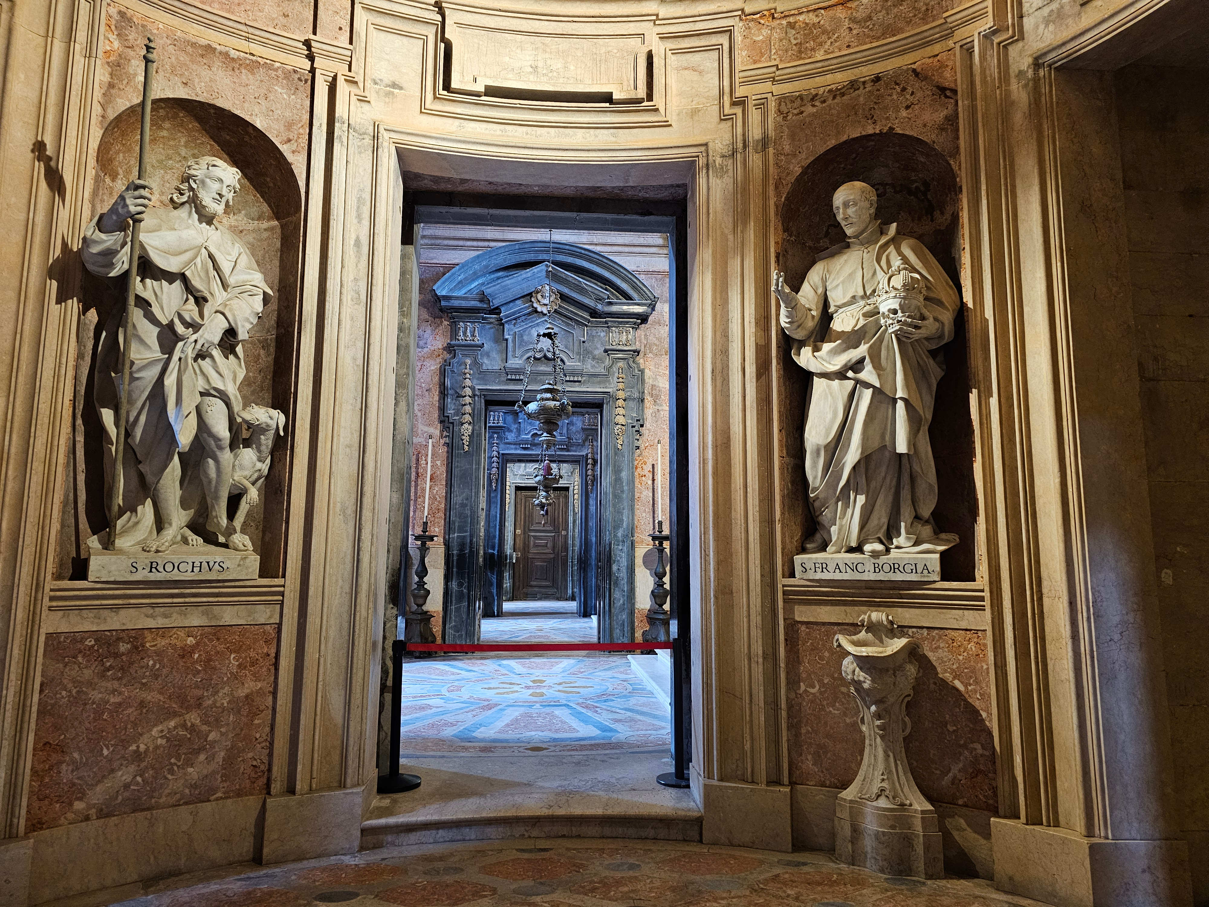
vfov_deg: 58.9
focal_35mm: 23
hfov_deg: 73.9
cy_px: 454
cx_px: 604
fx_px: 803
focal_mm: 6.3
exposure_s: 1/24
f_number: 1.7
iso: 640
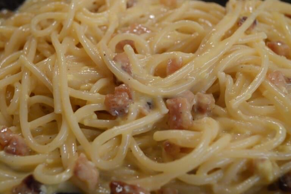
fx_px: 436
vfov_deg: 25.0
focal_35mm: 54
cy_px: 97
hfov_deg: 36.9
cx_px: 146
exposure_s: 1/30
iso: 1600
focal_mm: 36
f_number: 5
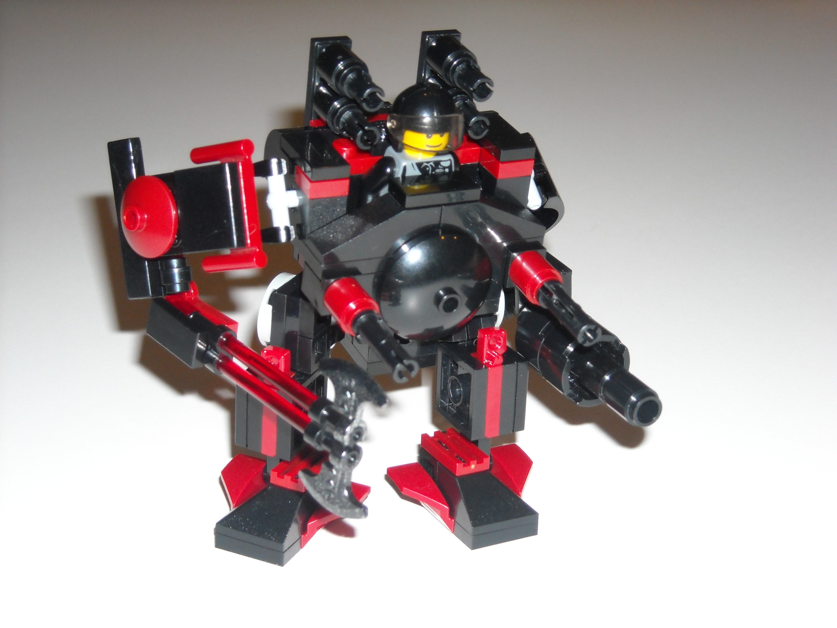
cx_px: 418
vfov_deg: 19.4
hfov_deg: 25.7
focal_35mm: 76
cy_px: 314
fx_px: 1838
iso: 200
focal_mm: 12.3
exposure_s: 1/125
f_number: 3.9
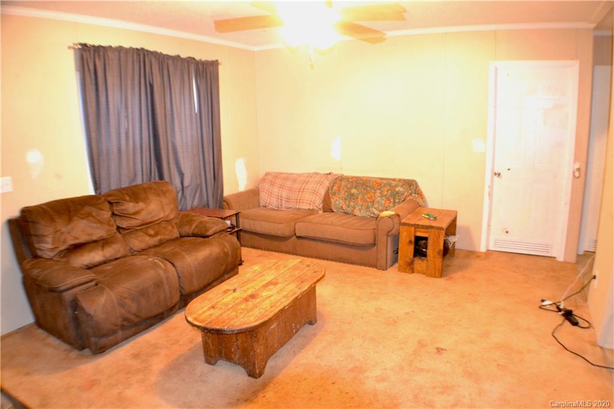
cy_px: 204
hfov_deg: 61.9
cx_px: 307
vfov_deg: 43.6
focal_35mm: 30
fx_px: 511
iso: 3200
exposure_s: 1/8
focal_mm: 20
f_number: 3.8
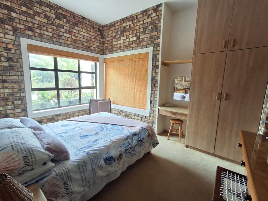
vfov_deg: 78.1
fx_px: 124
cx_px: 134
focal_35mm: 16
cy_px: 100
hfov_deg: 94.5
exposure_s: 1/40
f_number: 2.2
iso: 40
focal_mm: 1.64
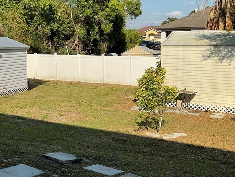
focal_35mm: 49
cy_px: 67
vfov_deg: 29.6
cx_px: 84
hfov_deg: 38.6
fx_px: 333
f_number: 1.8
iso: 16
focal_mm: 3
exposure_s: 1/2427
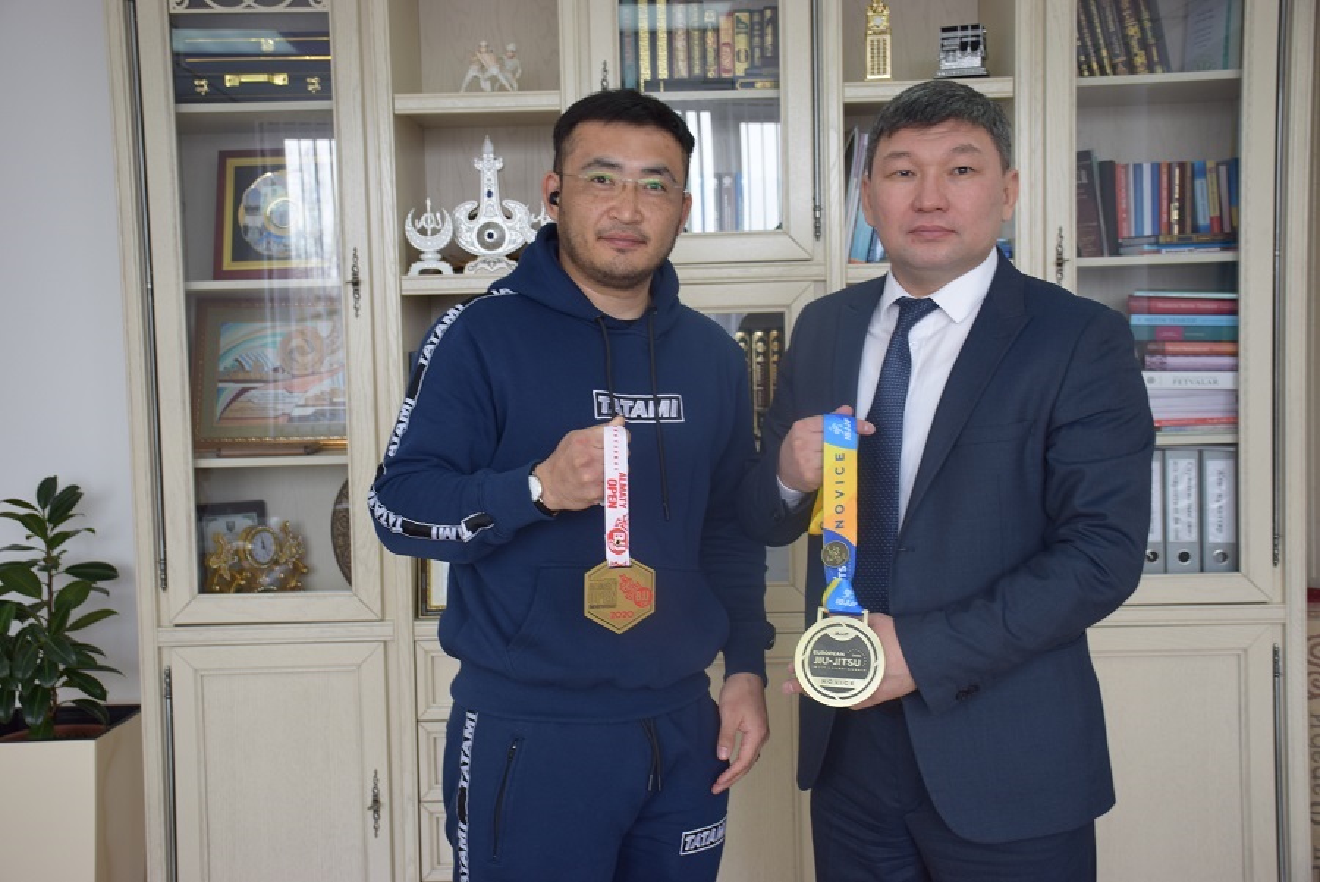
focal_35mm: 45
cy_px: 441
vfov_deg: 29.9
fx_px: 1651
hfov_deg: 43.6
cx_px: 660
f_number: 4.5
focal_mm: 30
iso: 400
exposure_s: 1/100
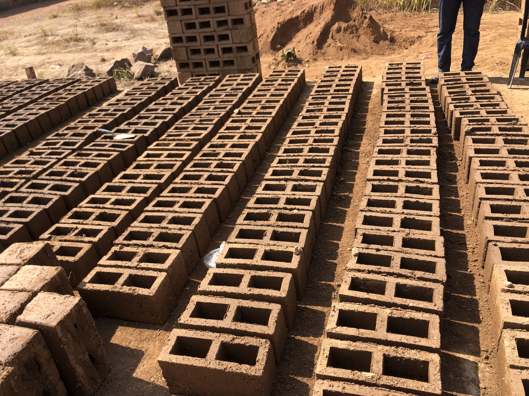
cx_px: 264
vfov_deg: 49.7
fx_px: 428
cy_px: 198
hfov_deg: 63.4
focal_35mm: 28
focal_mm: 4
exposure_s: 1/800
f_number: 1.8
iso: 20
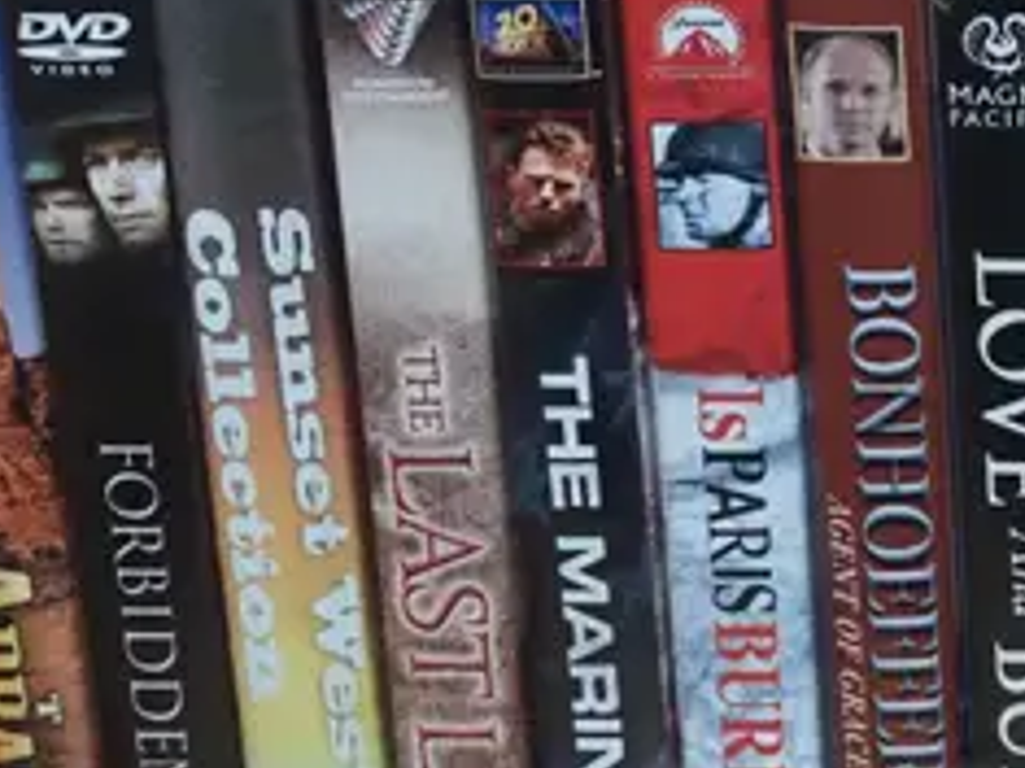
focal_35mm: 218
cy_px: 493
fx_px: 6452
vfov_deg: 6.8
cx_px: 1496
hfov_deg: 8.9
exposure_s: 1/160
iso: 2500
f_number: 5.6
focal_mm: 25
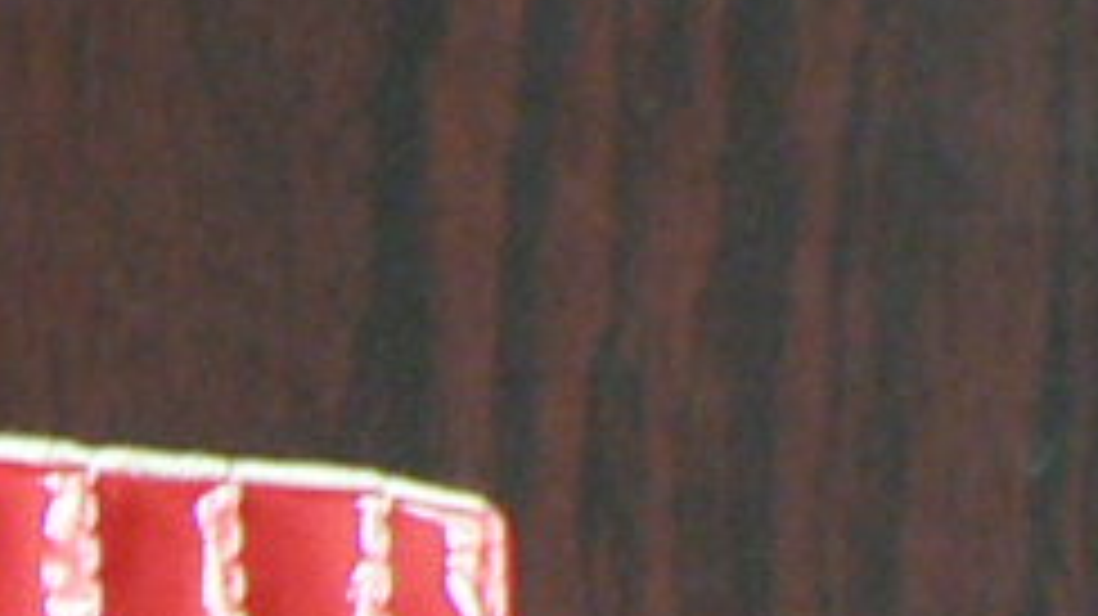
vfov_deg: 4.5
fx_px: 7479
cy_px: 2014
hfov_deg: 7.3
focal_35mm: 257
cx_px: -2318
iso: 200
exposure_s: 1/15
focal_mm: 6
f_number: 2.8
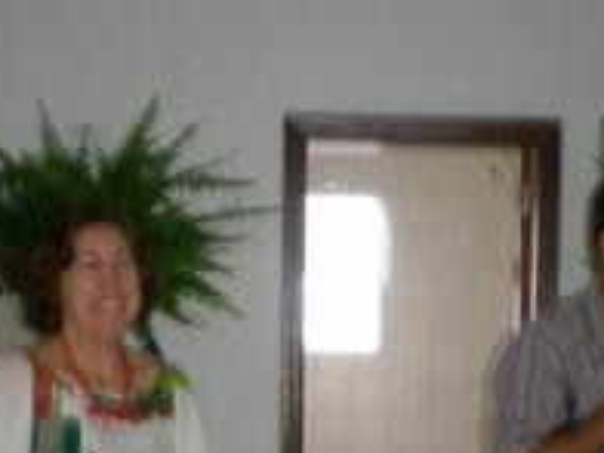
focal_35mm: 97
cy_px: 504
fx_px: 1693
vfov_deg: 14.9
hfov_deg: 20.2
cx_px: 305
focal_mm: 6.3
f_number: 3.1
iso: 109
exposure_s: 1/30
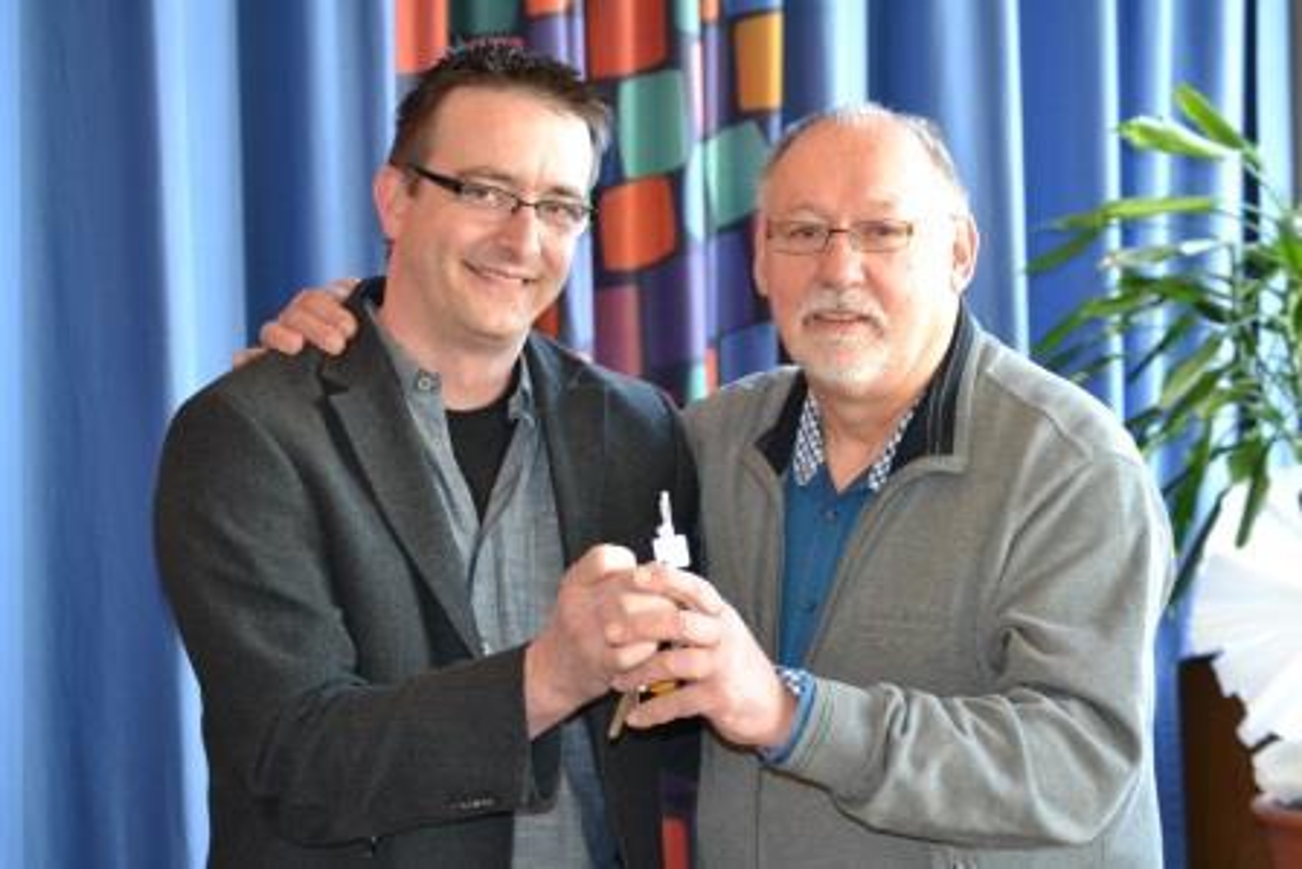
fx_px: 2985
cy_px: 434
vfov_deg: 16.6
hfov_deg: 24.6
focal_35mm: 82
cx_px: 651
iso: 1600
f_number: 4
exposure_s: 1/60
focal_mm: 55
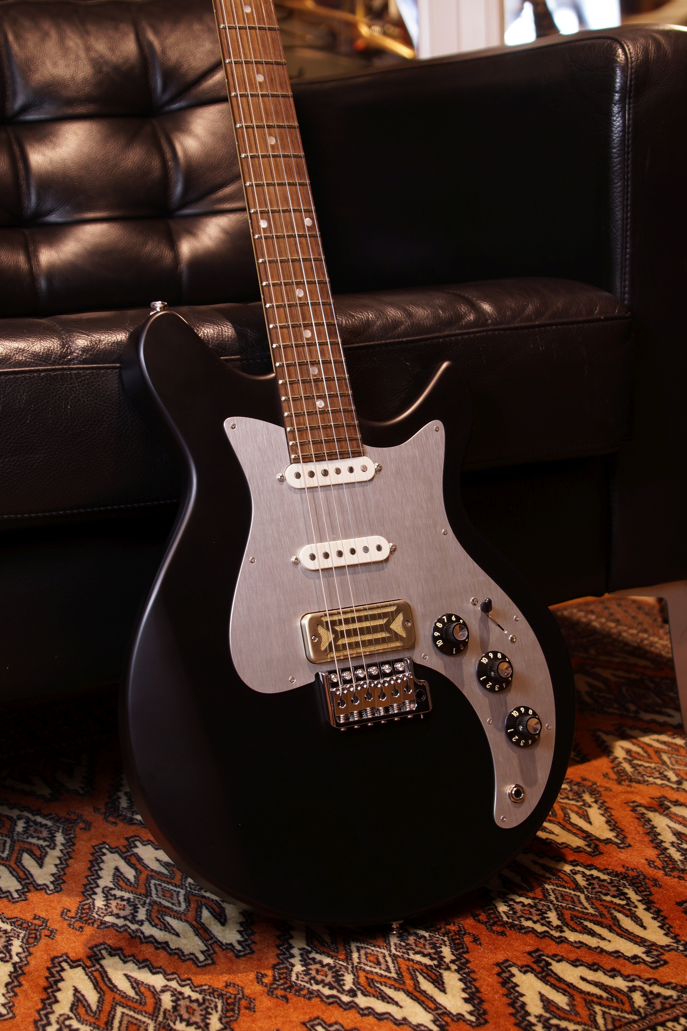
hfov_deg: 25.8
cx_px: 344
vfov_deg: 37.9
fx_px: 1503
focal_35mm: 52
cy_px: 516
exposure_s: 1/8
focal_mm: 35
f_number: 5
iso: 100
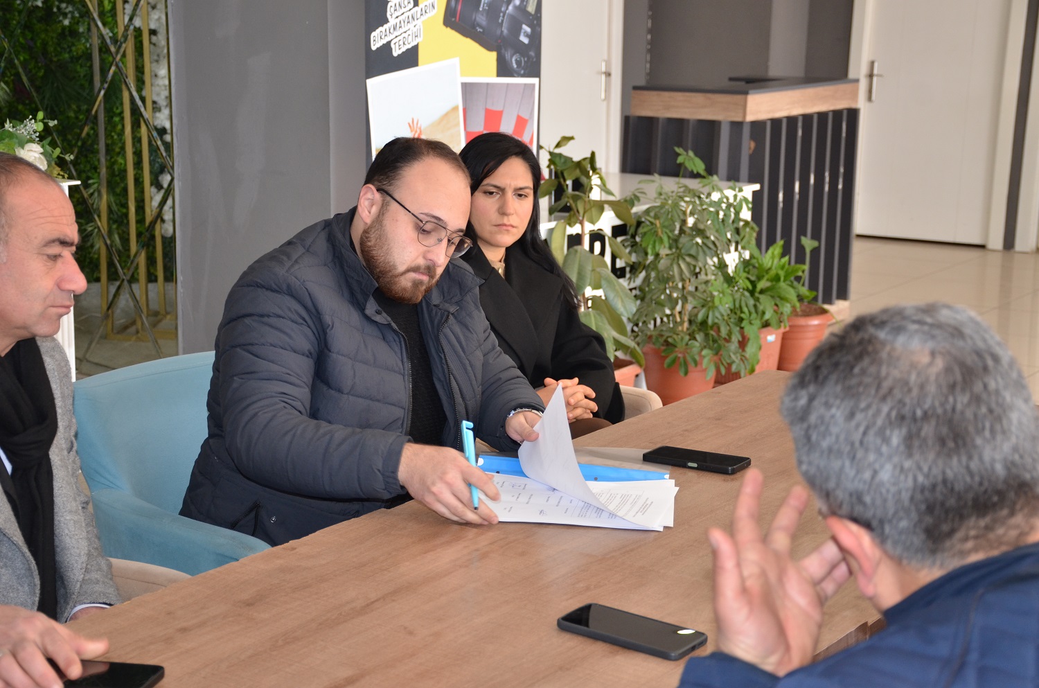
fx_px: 1728
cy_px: 344
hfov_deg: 33.5
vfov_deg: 22.5
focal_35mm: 60
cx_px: 520
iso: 640
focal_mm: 40
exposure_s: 1/60
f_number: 4.5
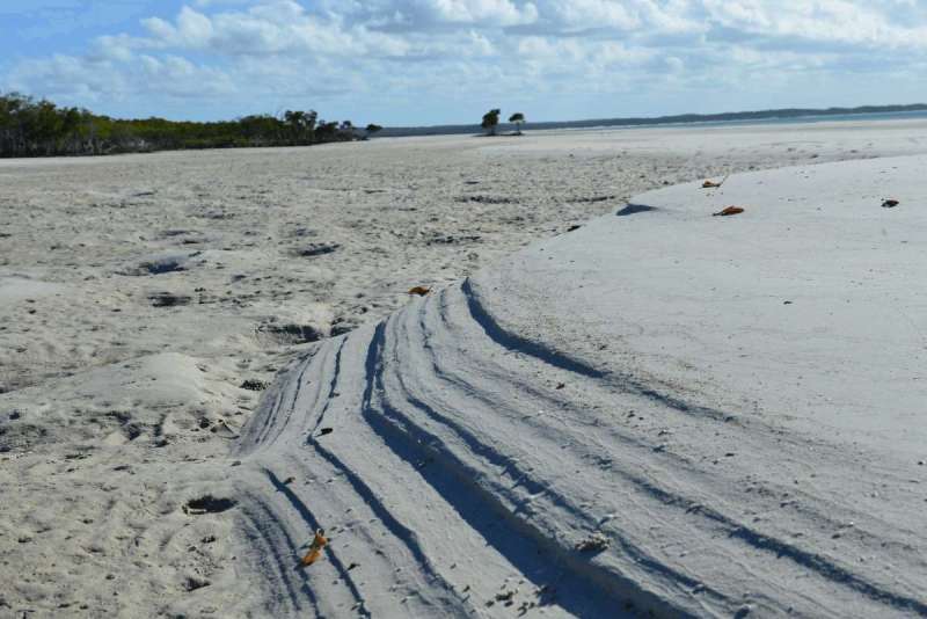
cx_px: 464
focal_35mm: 55
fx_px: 1417
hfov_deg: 36.2
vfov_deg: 24.6
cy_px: 310
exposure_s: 1/500
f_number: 11
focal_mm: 55
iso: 250
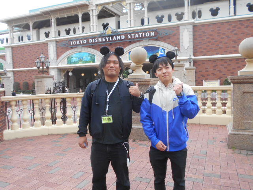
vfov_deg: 46.8
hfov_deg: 60.0
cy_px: 95
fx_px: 219
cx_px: 126
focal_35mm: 30
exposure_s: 1/250
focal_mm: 5.1
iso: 140
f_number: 3.4
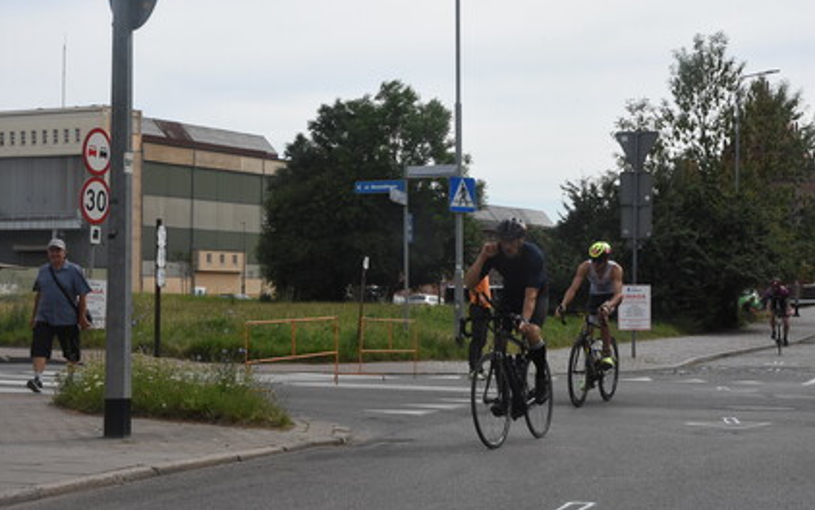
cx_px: 409
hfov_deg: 29.0
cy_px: 265
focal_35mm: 71
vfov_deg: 18.4
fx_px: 1577
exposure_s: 1/800
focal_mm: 46
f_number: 14
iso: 1250
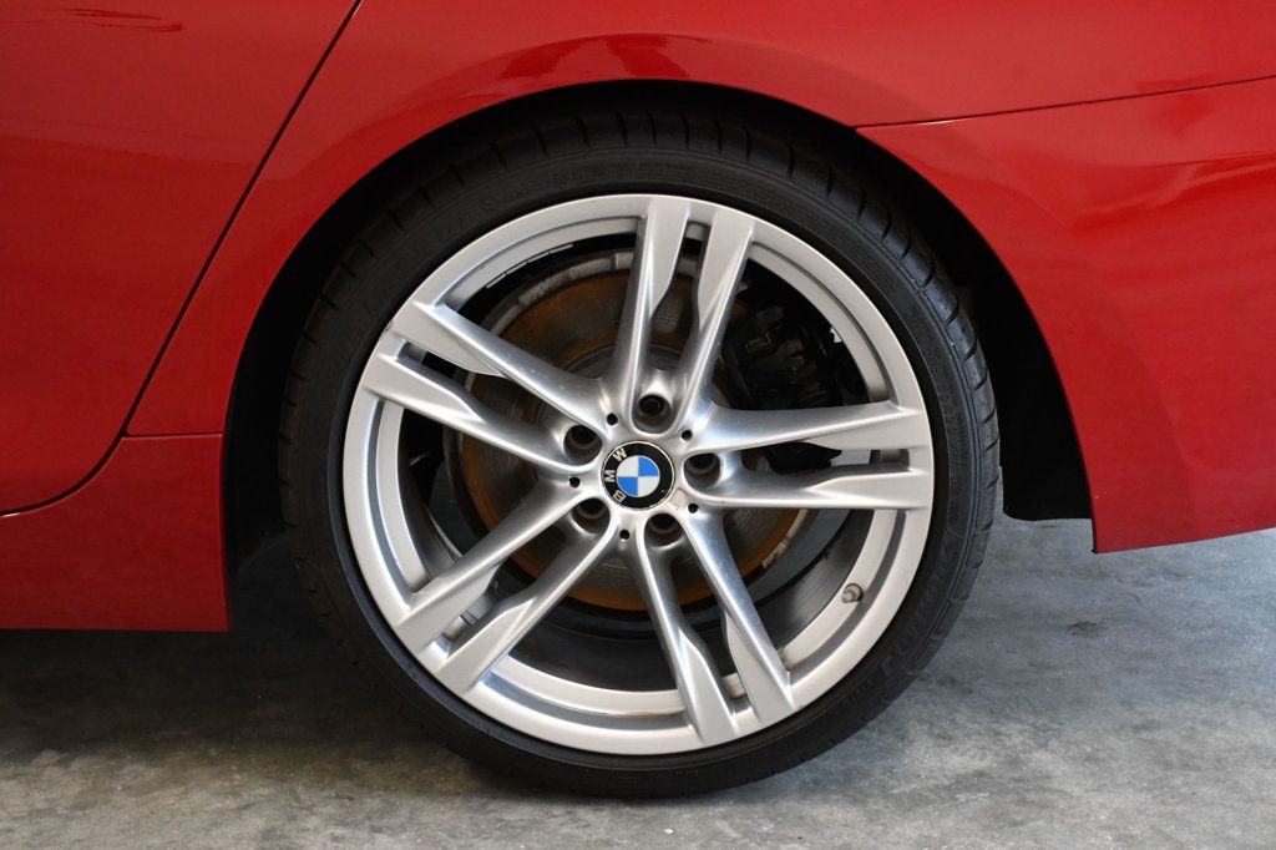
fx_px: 2232
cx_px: 638
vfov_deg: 21.6
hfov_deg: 31.9
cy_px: 425
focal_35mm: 63
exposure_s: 1/320
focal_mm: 42
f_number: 9
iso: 2500
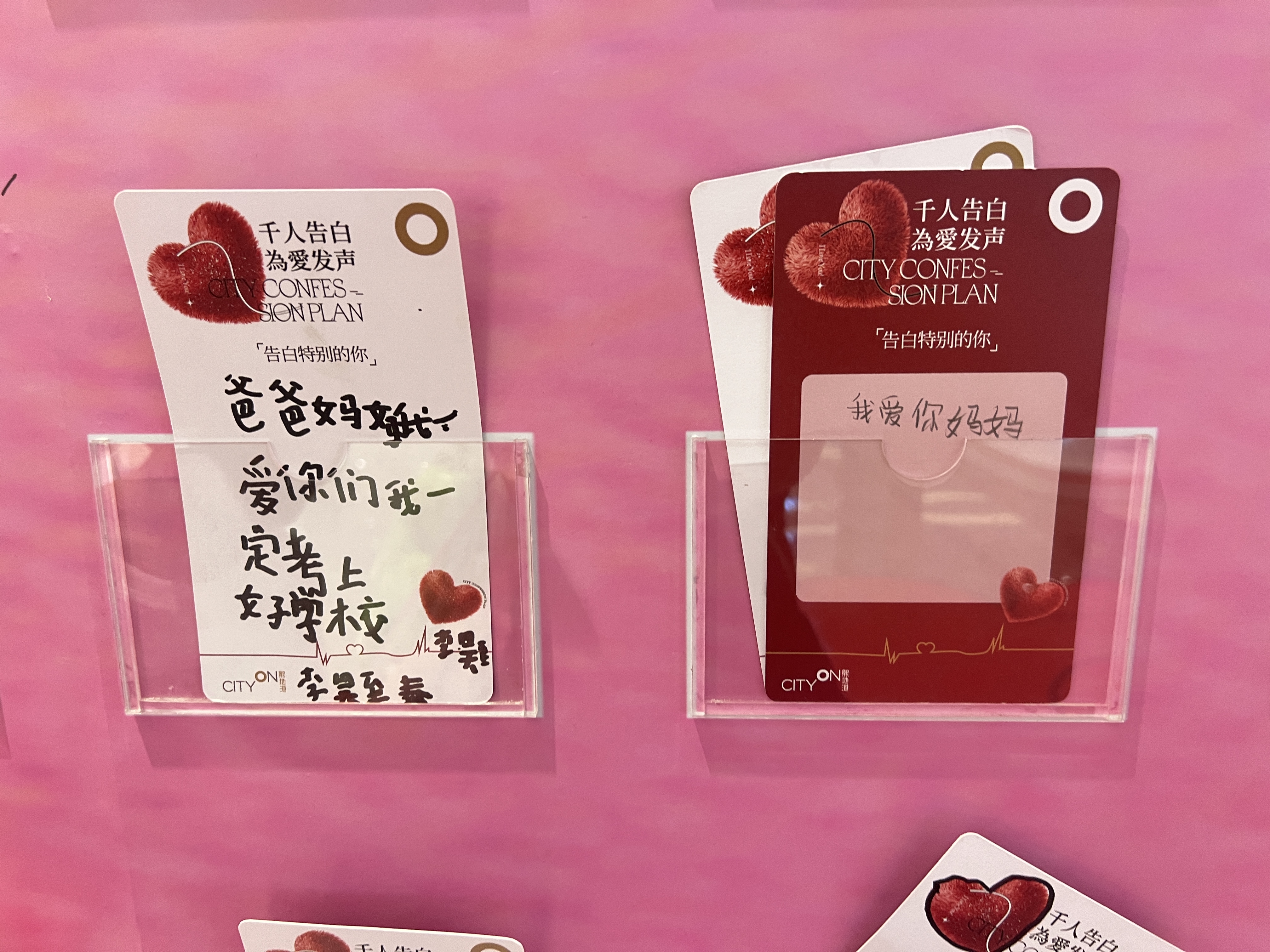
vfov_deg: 53.1
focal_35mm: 26
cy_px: 476
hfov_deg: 67.3
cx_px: 635
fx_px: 954
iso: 200
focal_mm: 5.7
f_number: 1.5
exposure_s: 1/50
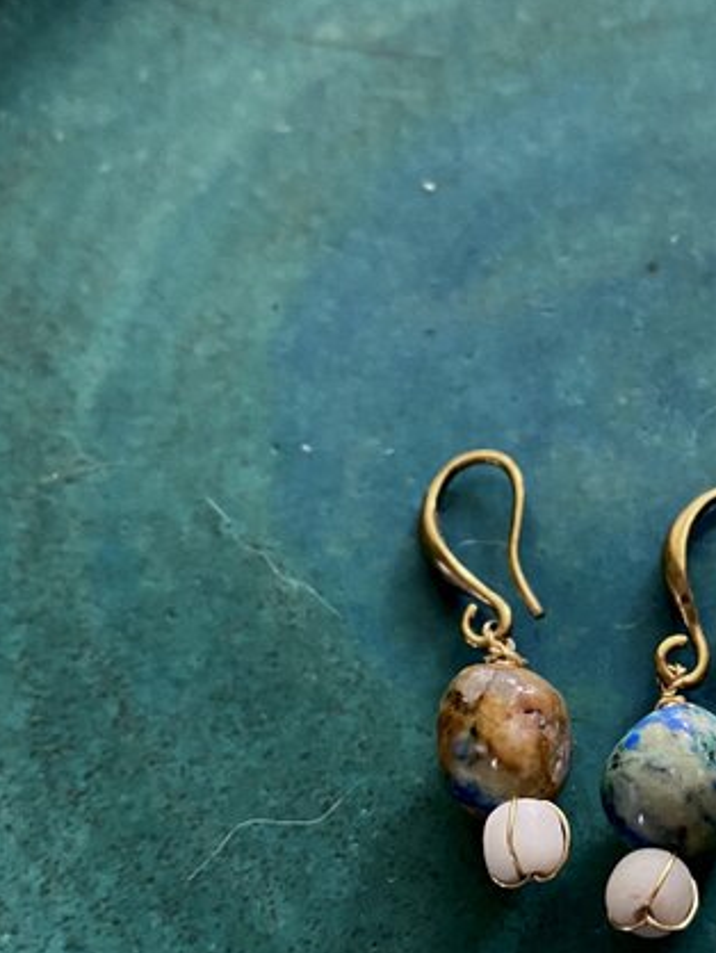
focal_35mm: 51
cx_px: 613
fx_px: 1405
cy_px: 594
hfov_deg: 27.8
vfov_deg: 37.3
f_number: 1.8
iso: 800
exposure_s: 1/30
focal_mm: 4.25
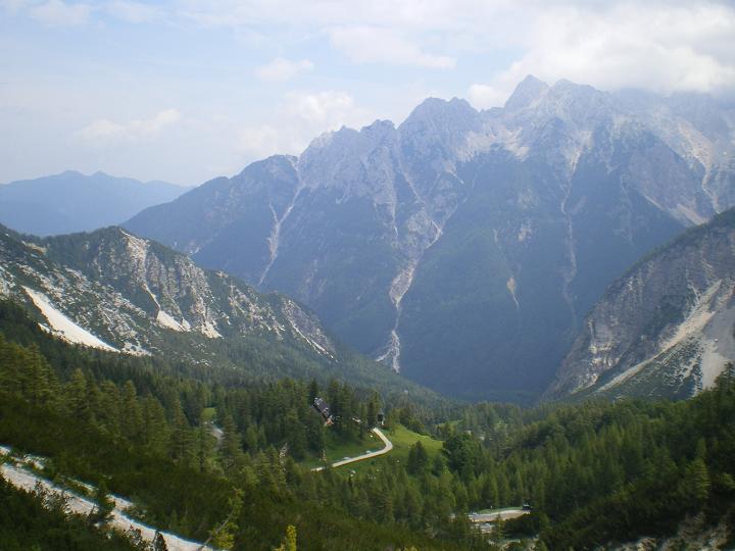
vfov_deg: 37.7
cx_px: 368
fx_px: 807
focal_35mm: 38
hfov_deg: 49.0
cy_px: 276
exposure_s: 1/320
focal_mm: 6.3
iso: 64
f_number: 4.6
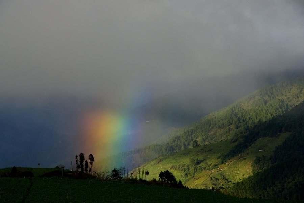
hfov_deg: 11.4
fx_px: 1520
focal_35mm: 180
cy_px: 102
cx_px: 152
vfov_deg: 7.6
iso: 250
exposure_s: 1/200
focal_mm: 120
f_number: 11
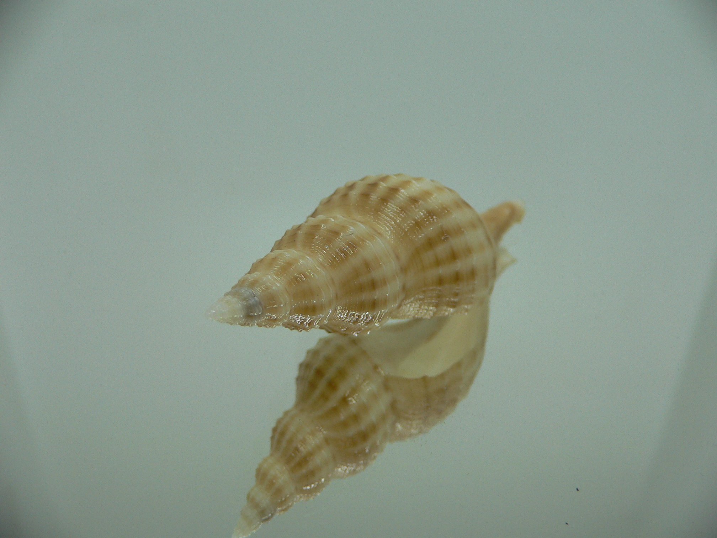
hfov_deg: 52.6
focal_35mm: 35
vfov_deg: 40.7
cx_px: 358
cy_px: 269
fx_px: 725
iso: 100
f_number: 2.8
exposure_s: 1/60
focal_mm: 4.6
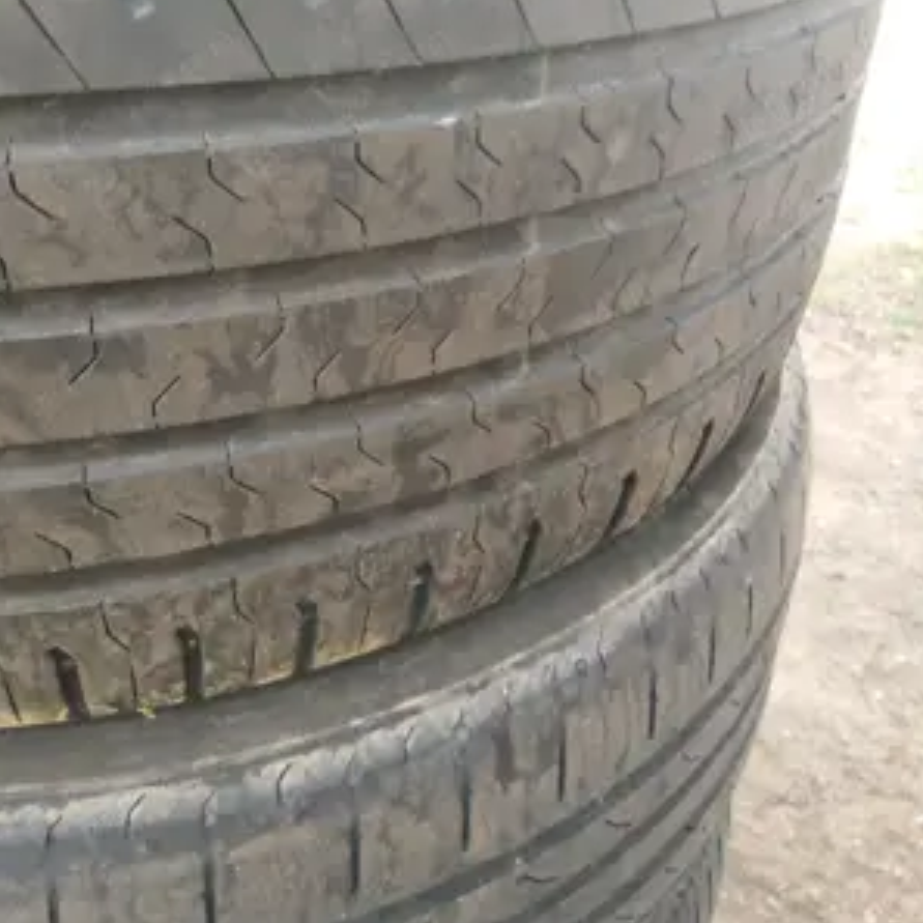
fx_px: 935
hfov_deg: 52.5
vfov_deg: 52.3
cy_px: 392
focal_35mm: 31
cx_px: 460
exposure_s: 1/40
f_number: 1.8
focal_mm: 3.59
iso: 100
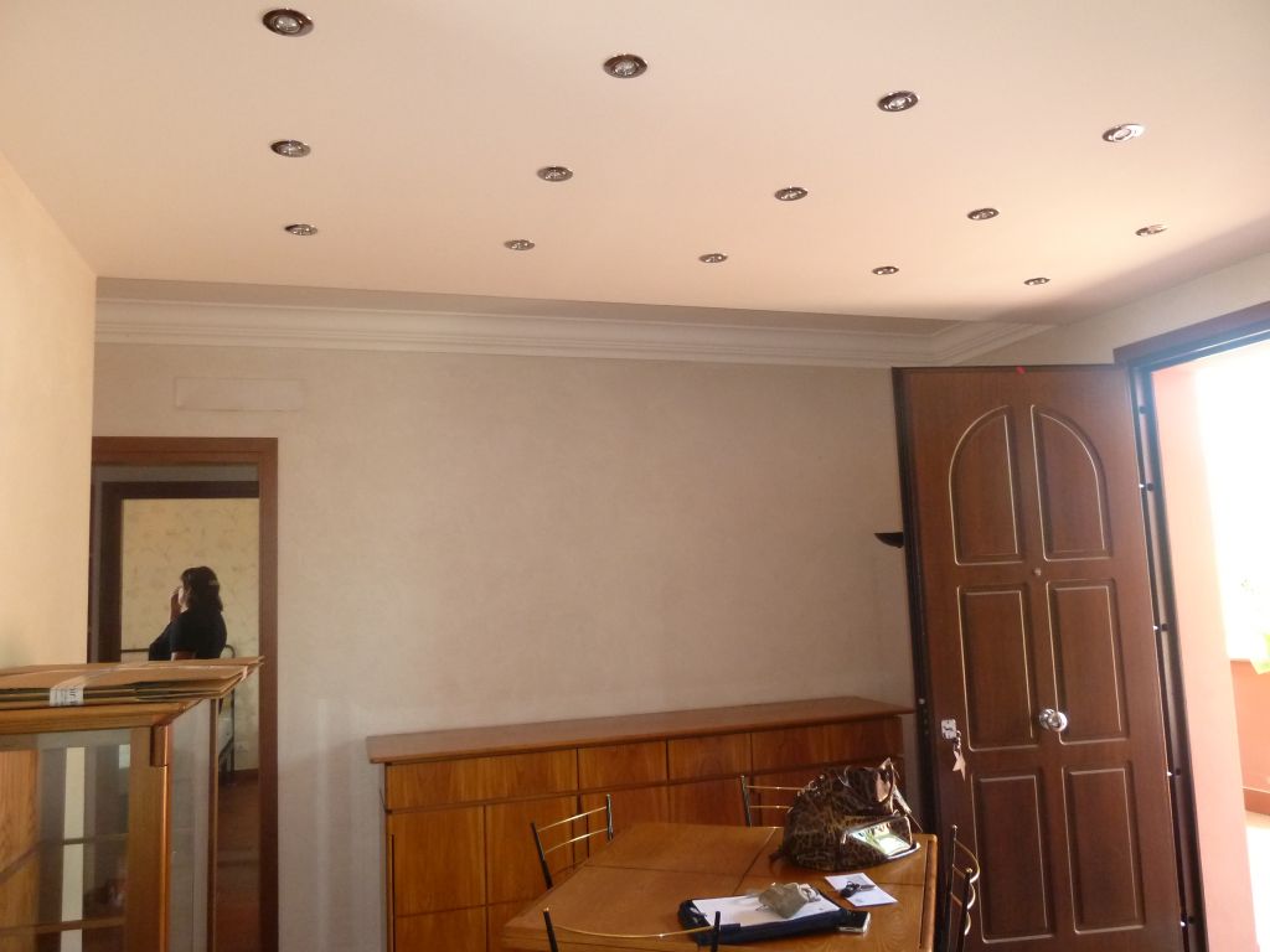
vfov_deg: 54.9
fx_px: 917
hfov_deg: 69.4
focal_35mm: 25
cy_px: 476
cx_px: 635
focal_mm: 4.1
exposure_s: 1/30
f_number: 3.3
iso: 250
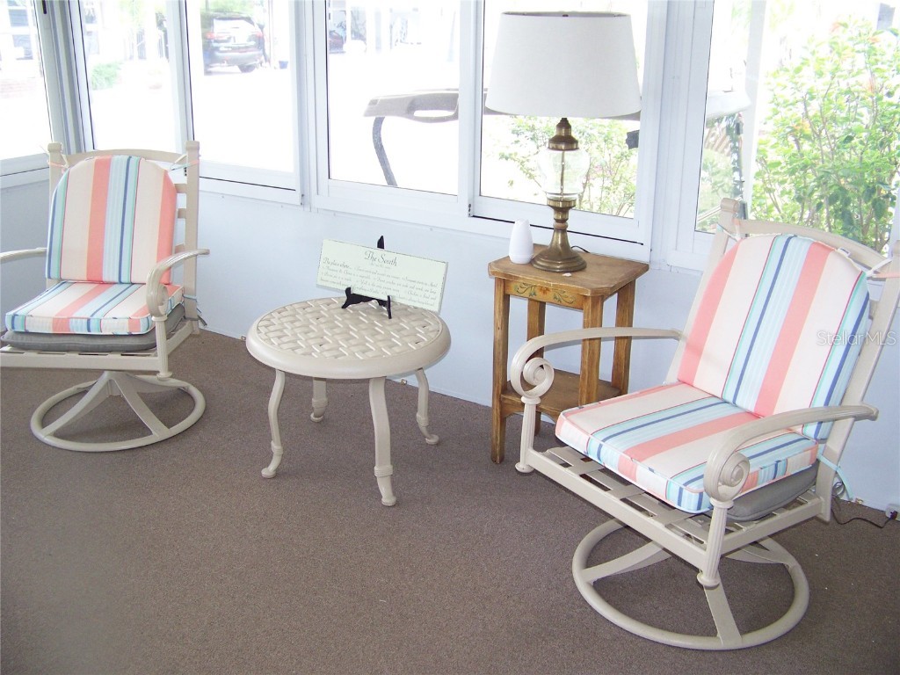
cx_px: 450
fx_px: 936
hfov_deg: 51.4
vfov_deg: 39.7
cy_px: 338
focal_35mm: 36
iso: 125
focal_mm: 5.85
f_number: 2.8
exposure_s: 1/30
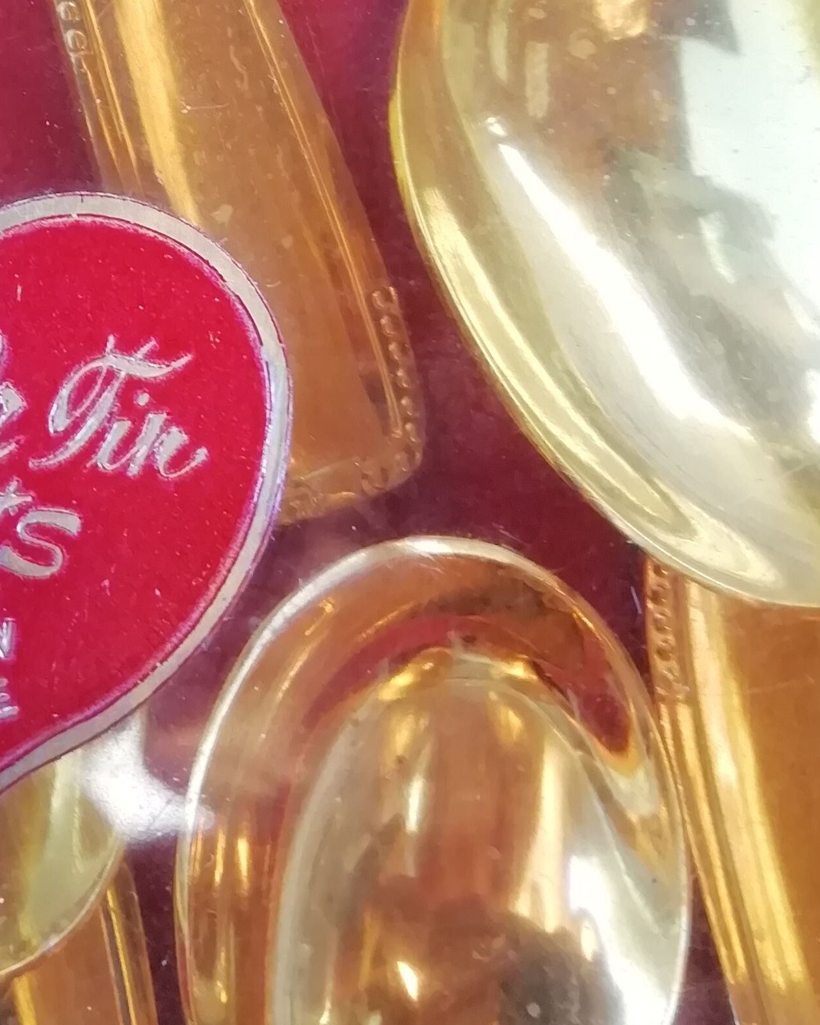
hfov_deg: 21.4
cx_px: -124
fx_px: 2032
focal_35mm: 67
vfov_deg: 26.9
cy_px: 20
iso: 80
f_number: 2.2
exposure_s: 1/50
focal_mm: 3.21
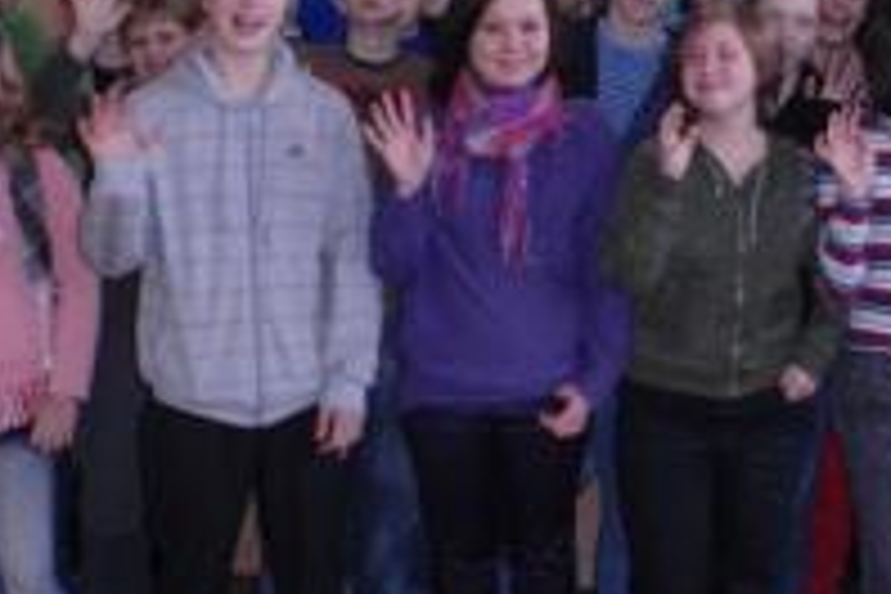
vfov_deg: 20.5
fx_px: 1633
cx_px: 598
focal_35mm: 66
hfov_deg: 30.3
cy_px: 180
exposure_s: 1/30
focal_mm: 5
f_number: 3.5
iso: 320
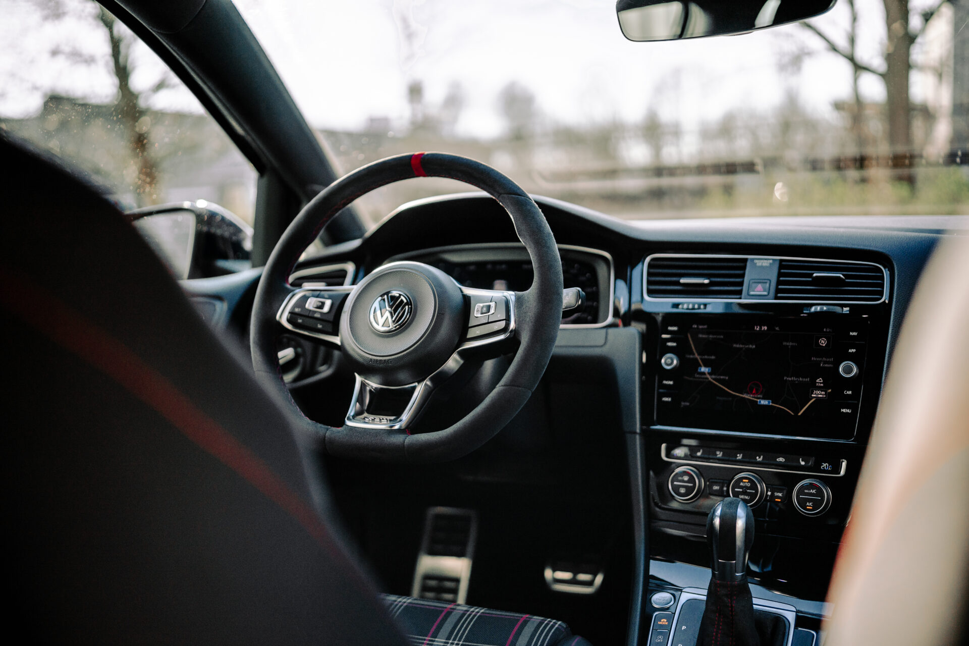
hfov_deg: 54.4
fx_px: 942
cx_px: 484
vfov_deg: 37.9
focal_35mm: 35
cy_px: 323
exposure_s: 1/1000
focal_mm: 35
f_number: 1.4
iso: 100
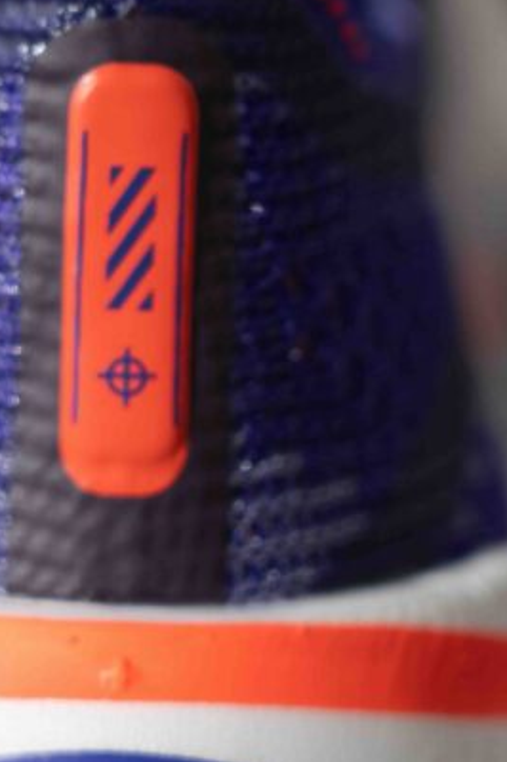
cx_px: 214
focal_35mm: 264
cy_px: 164
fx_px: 5586
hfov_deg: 5.2
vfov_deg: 7.8
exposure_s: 1/2000
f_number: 4
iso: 160
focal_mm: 103
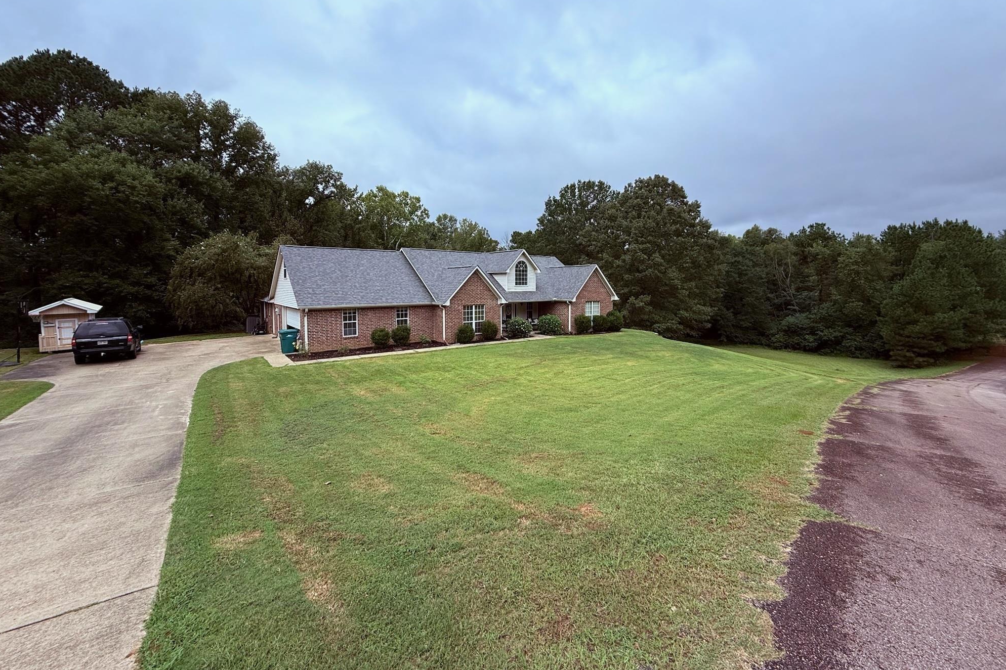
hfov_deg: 100.4
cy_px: 301
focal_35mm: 15
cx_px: 515
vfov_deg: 77.1
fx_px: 419
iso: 50
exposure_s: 1/1656
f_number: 2.2
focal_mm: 2.22
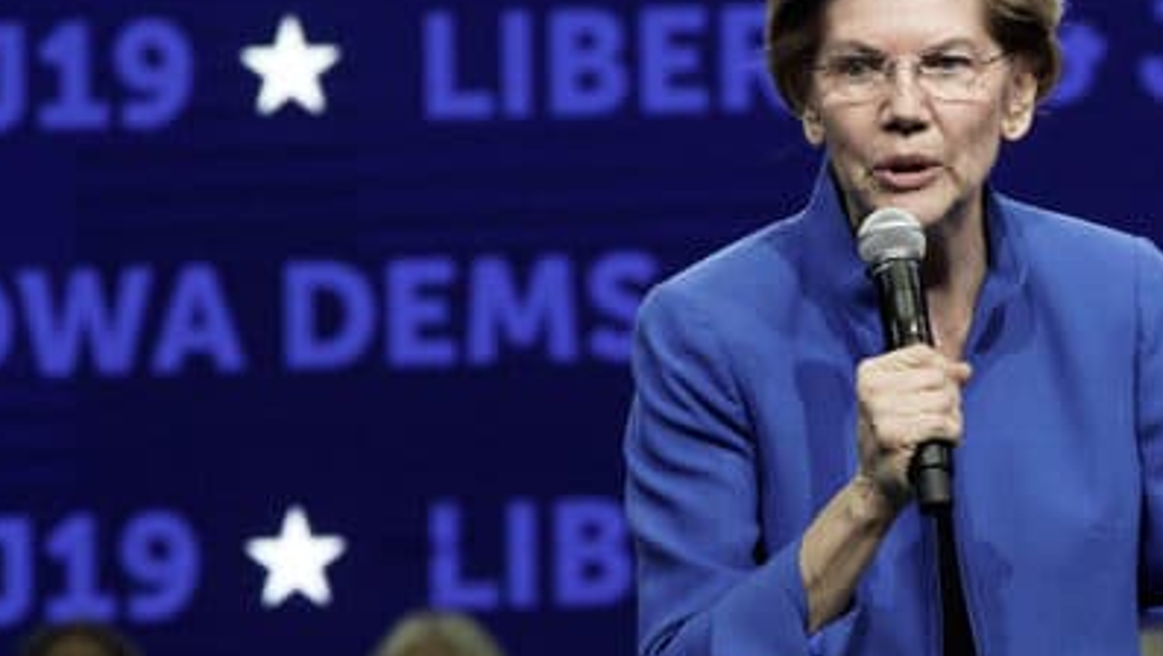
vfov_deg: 1.8
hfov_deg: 3.3
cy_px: 347
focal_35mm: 659
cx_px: 908
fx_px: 20337
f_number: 10
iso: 2000
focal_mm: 250
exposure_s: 1/100
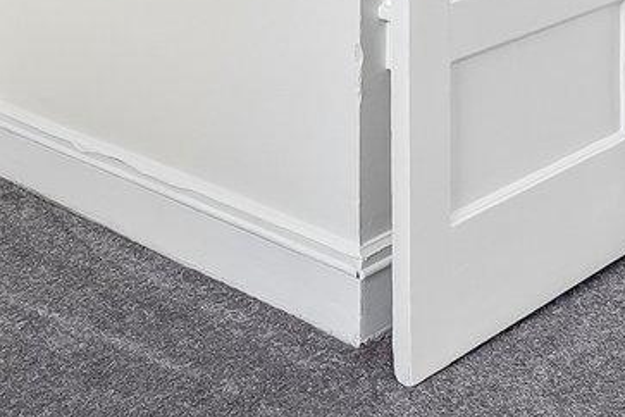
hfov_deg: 25.6
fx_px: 1371
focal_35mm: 79
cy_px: -394
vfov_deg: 14.6
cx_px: 262
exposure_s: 1/20
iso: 500
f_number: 8
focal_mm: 14
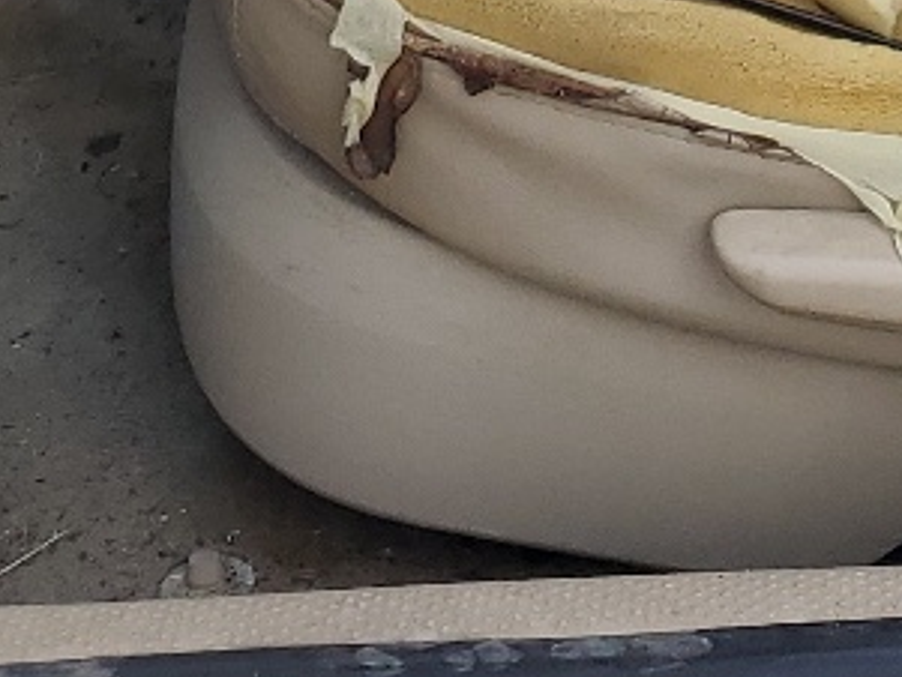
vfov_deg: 9.7
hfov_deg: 14.0
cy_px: -836
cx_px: 1019
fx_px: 3597
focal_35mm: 138
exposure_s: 1/1000
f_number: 1.5
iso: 50
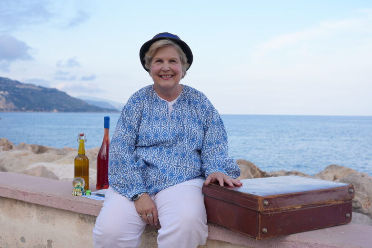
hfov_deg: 45.4
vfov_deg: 31.2
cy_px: 122
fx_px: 445
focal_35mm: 43
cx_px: 171
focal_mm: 35
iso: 80
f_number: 4
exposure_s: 1/250
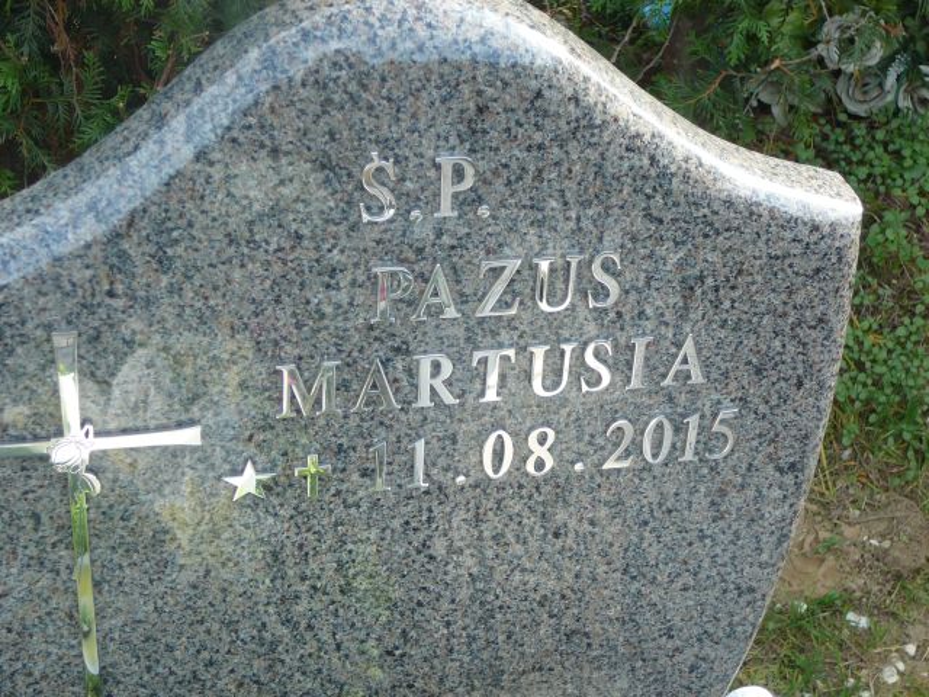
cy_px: 348
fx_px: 1744
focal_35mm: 65
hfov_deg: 29.8
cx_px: 464
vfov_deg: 22.6
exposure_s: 1/100
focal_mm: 9.7
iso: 80
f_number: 3.6
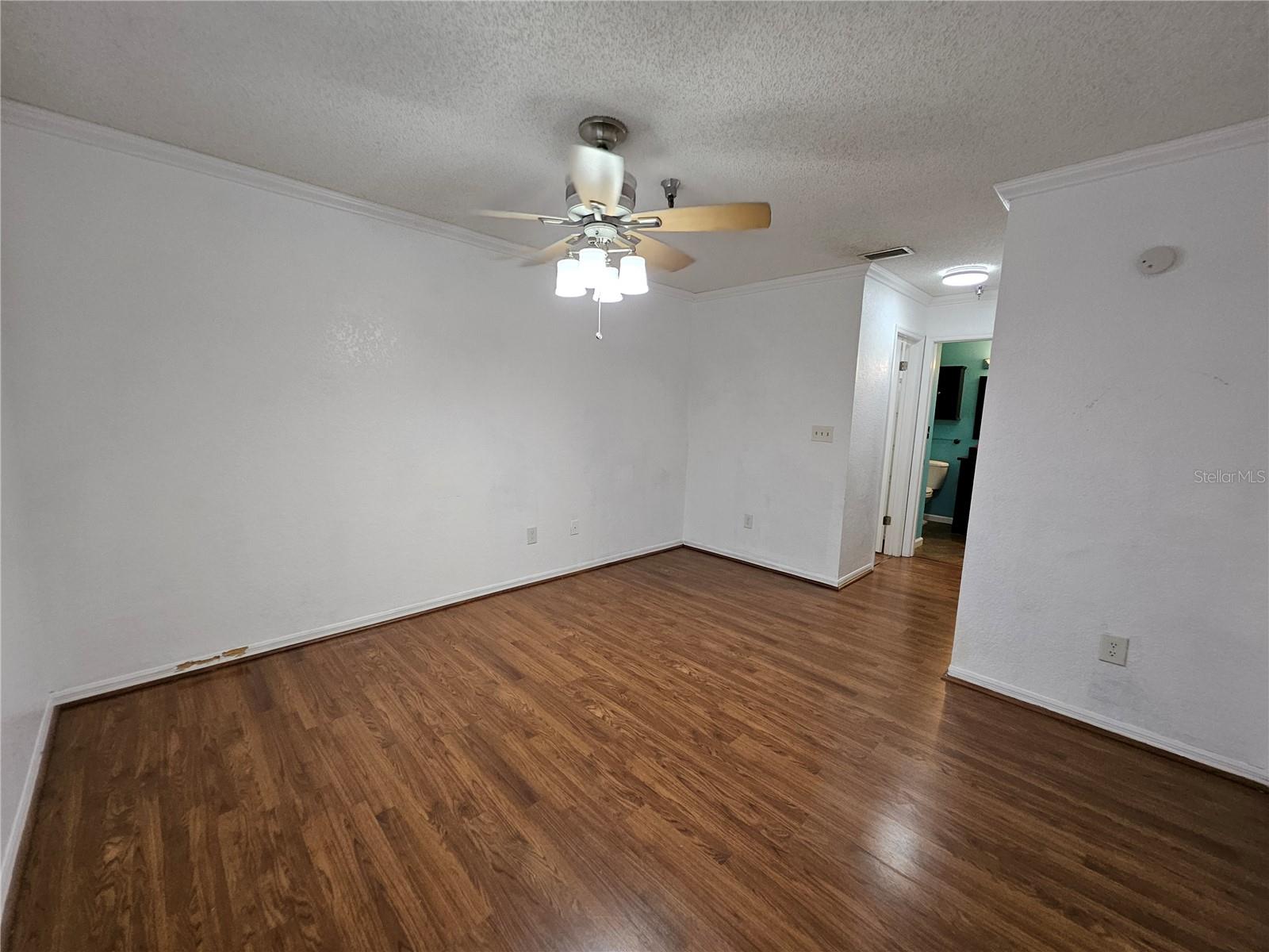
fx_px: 477
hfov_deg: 106.2
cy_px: 476
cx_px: 634
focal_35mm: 13
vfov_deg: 89.9
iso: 200
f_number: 2.2
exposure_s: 1/60
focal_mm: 1.74
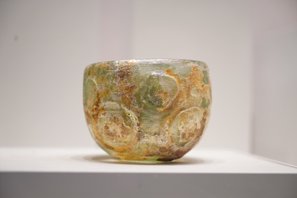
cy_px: 99
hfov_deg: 28.8
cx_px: 148
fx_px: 578
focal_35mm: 70
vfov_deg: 19.5
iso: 640
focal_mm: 70
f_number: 4.5
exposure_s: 1/30
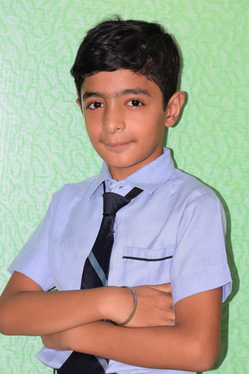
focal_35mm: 105
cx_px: 124
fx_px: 1089
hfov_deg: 13.0
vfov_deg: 19.5
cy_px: 187
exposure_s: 1/100
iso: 640
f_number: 8
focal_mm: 70
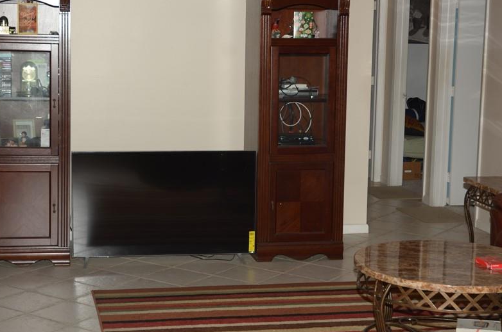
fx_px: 988
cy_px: 157
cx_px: 217
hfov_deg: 28.5
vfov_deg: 19.1
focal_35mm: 71
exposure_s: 1/60
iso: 125
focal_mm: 34
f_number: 5.6
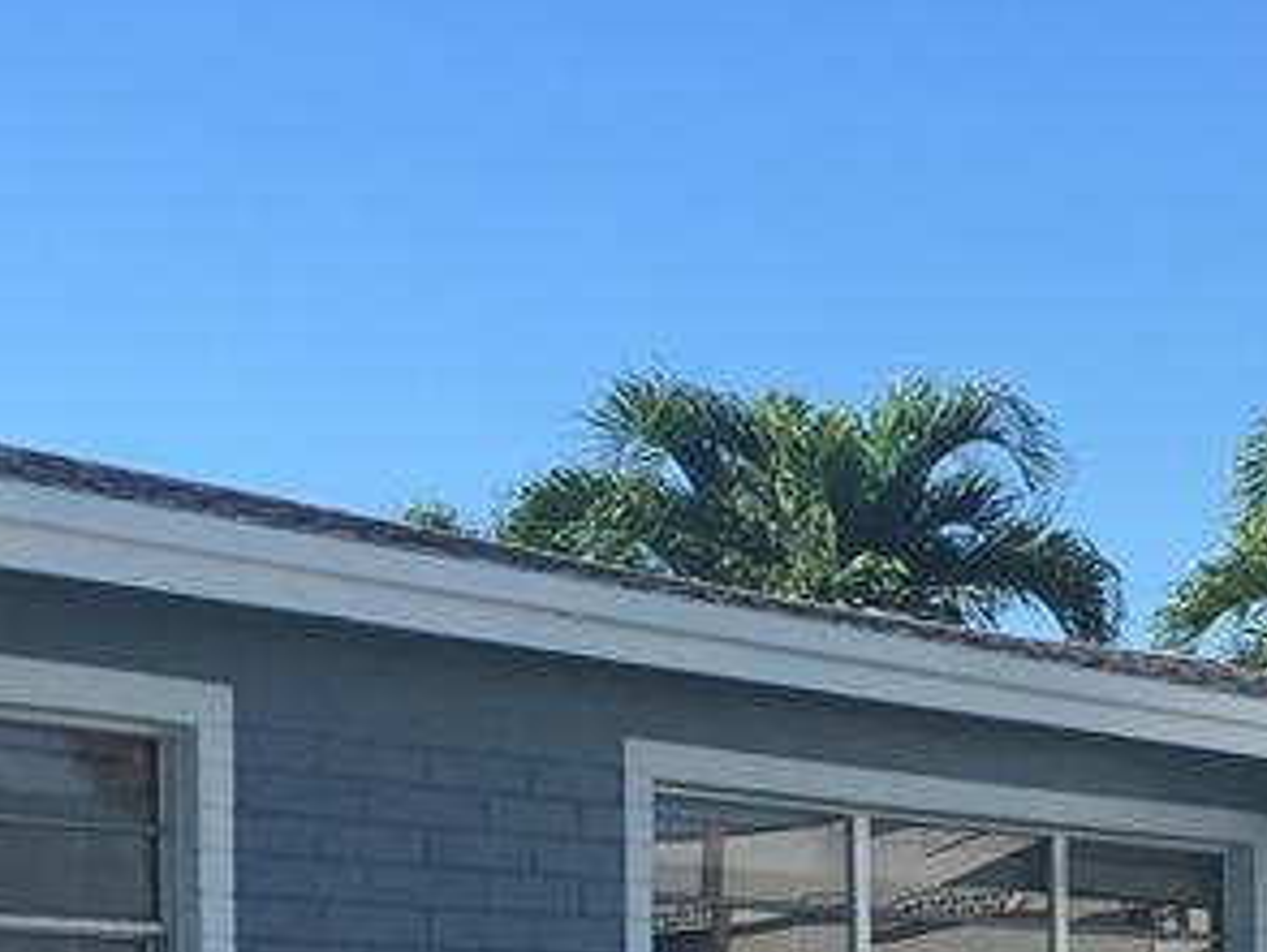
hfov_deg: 18.7
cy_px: 1124
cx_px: 1375
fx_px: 3700
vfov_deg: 14.2
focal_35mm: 101
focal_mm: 4.15
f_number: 2.2
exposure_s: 1/785
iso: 25
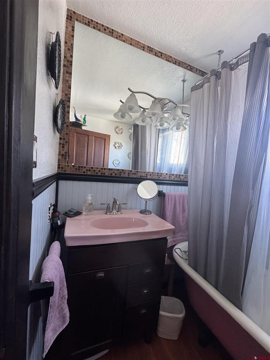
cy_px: 180
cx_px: 135
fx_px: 146
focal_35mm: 14
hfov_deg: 85.7
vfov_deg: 102.1
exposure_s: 1/86
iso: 320
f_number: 2.2
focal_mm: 2.22
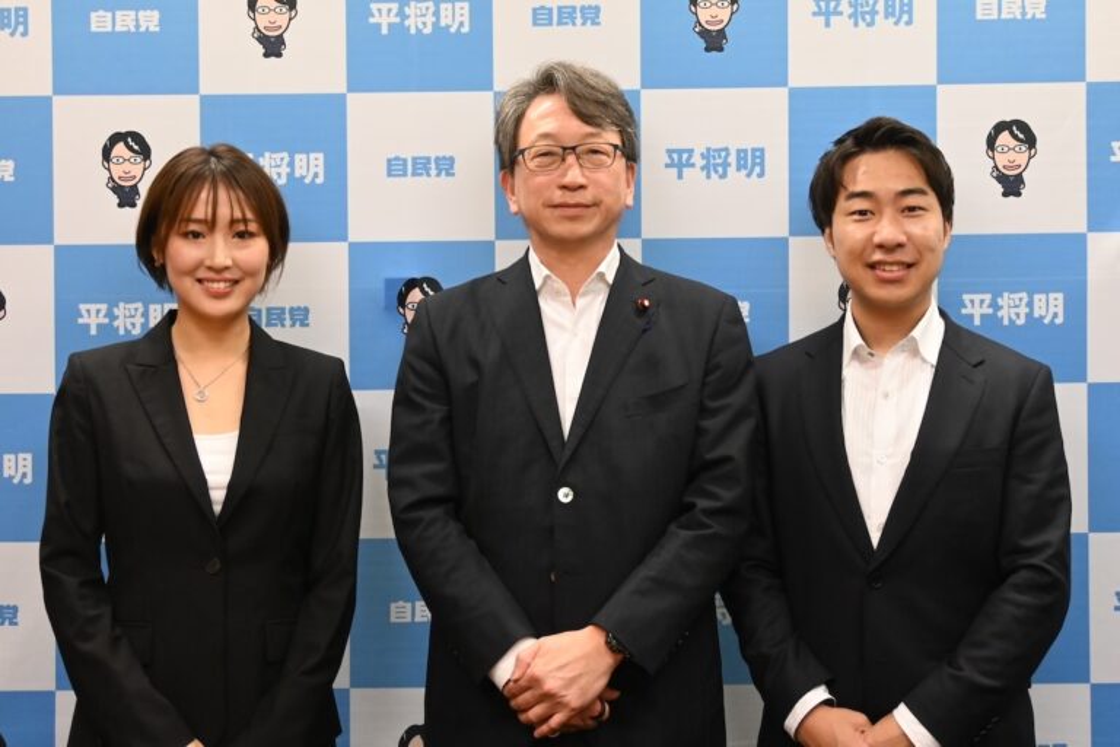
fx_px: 1283
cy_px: 374
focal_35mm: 41
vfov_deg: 32.4
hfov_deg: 47.2
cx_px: 560
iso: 2500
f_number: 4.5
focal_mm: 27.5
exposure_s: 1/125
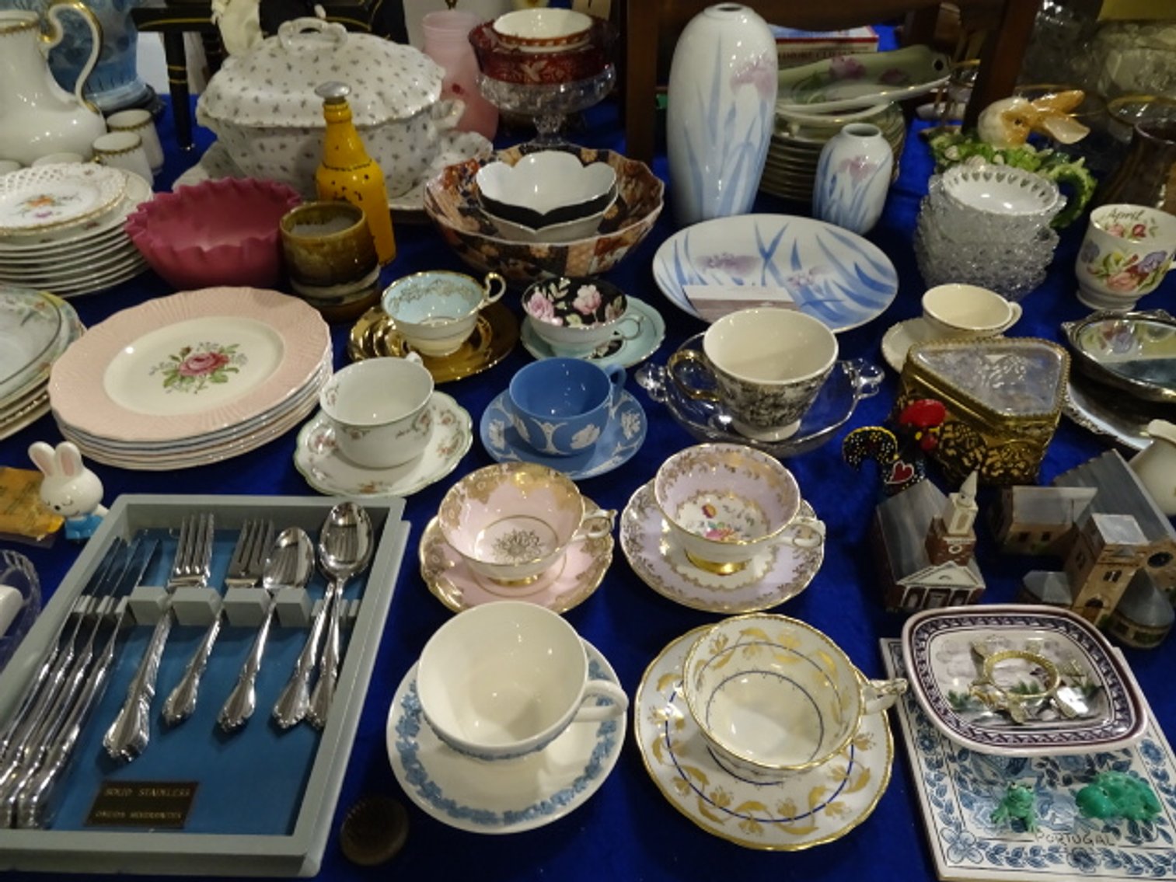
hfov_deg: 71.6
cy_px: 441
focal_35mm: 24
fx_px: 815
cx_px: 588
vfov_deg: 56.8
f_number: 3.5
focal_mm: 4.1
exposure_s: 1/30
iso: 400
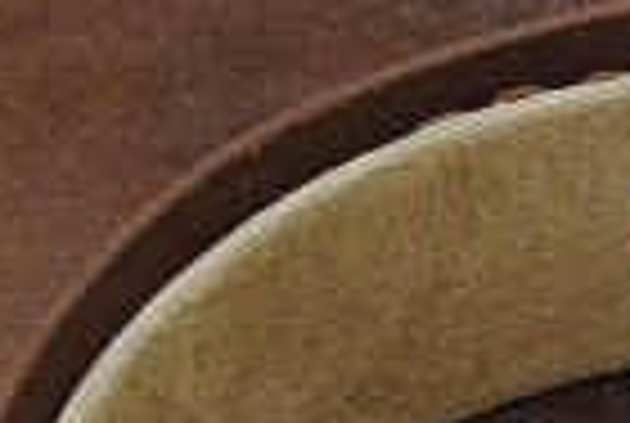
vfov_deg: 4.0
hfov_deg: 5.9
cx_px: 986
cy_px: 713
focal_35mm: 343
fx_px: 6015
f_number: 32
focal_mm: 50
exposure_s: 1/160
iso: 400
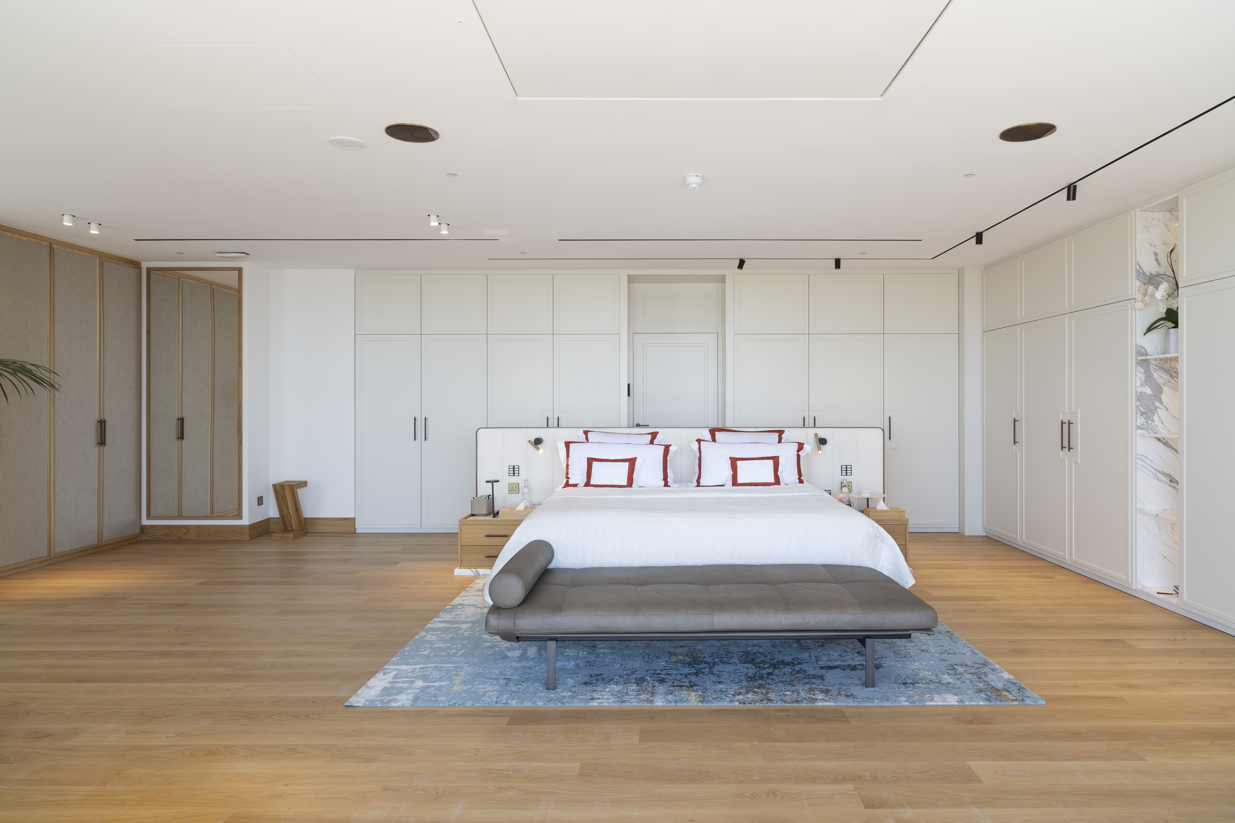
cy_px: 412
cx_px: 618
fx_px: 720
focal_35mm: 21
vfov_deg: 59.5
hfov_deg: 81.2
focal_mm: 21
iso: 100
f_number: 11
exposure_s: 1/15
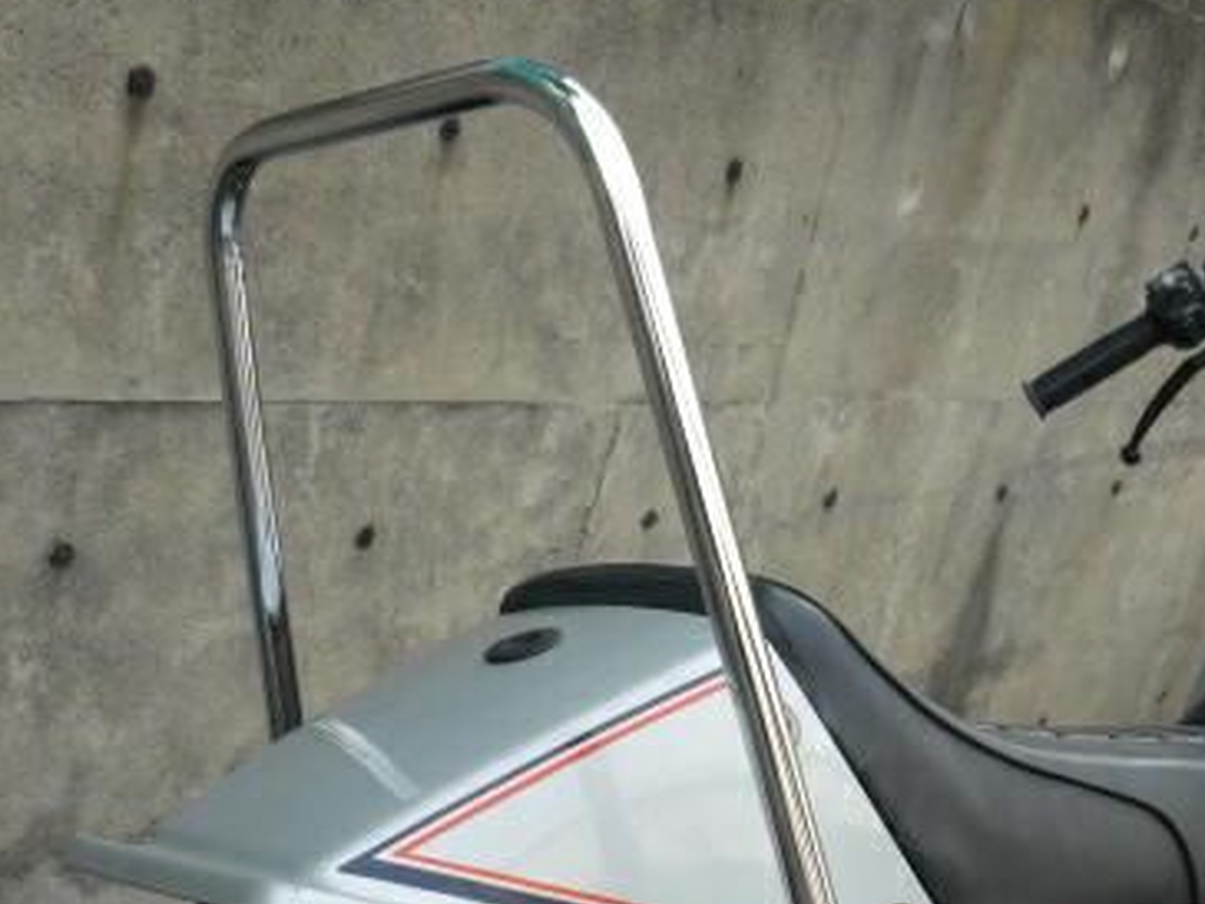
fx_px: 2019
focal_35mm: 58
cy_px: 692
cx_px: 632
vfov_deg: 24.9
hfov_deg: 33.2
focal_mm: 5.5
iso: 100
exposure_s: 1/200
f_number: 2.8
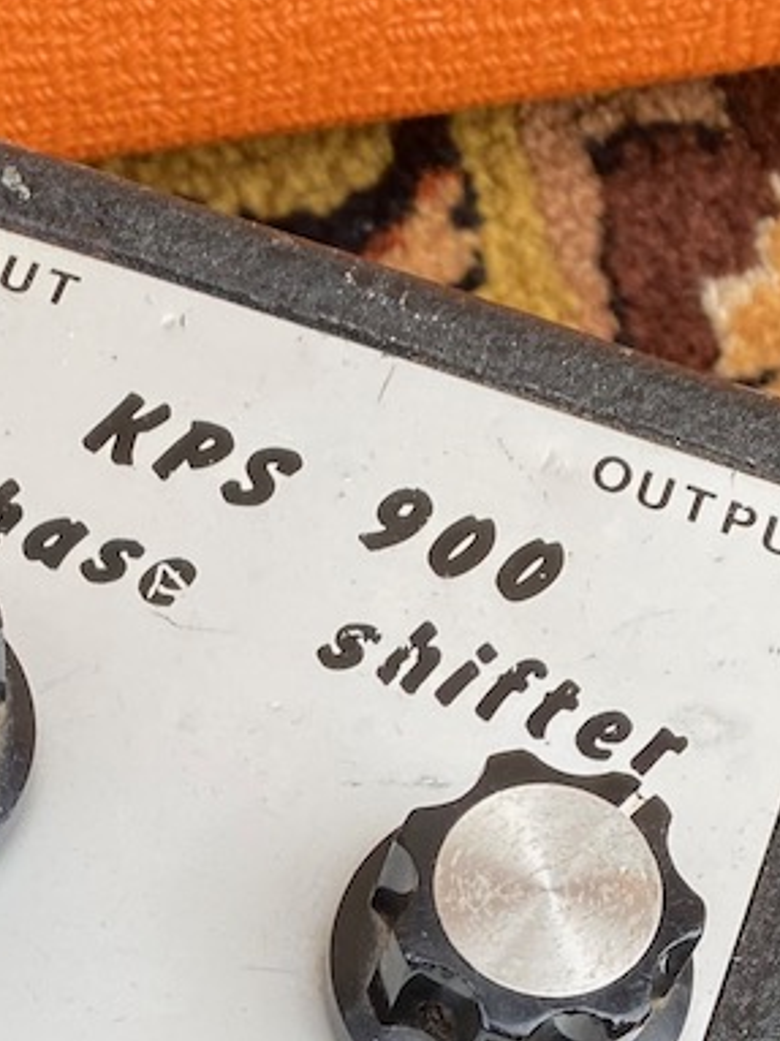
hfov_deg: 16.6
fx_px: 2615
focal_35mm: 87
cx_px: 8
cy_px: 1522
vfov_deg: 19.8
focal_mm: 4.25
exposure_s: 1/150
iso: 32
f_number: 1.8
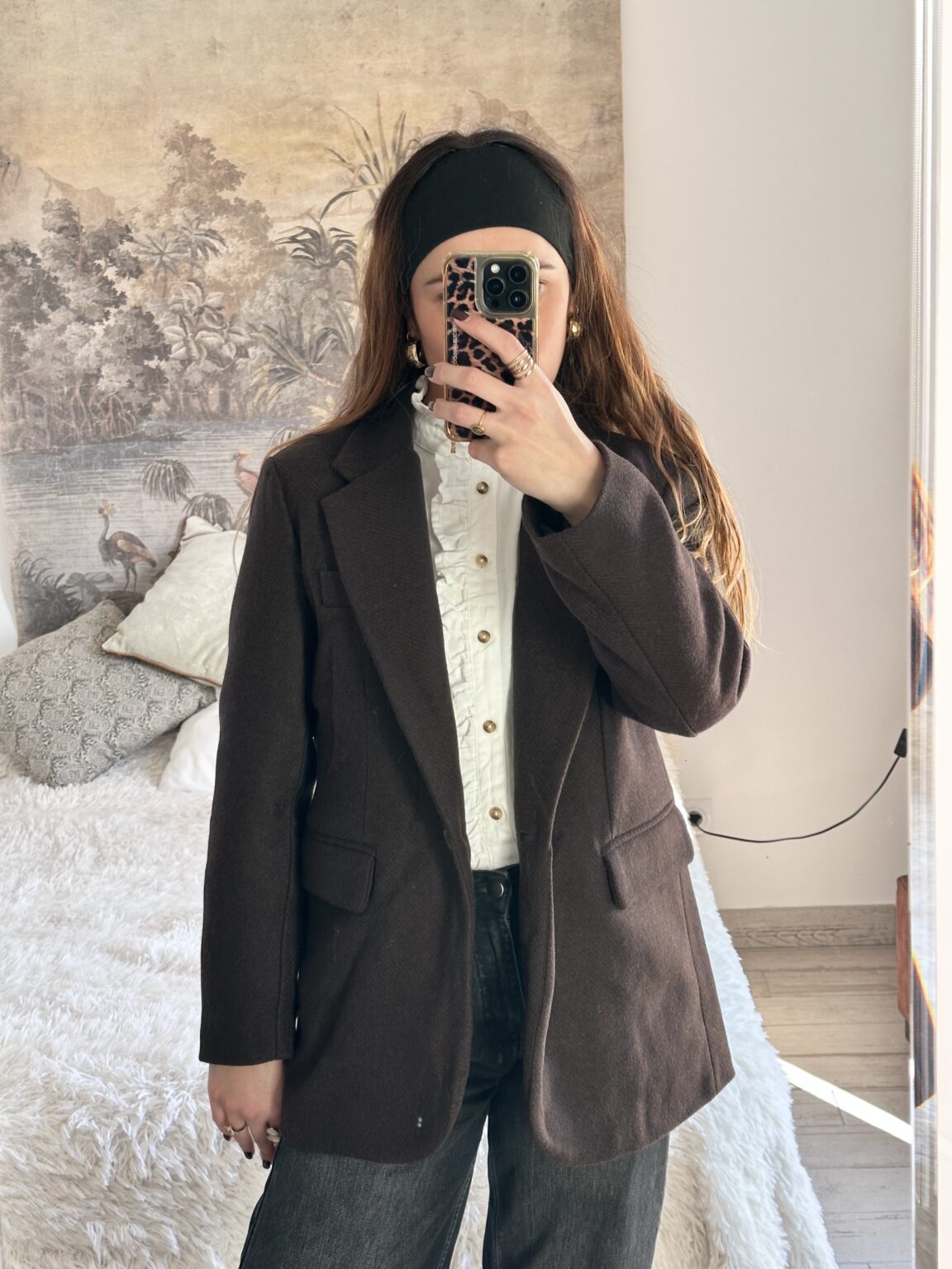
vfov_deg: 39.7
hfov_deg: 30.3
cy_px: 634
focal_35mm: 48
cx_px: 476
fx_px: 1760
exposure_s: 1/67
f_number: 1.78
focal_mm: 6.86
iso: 80
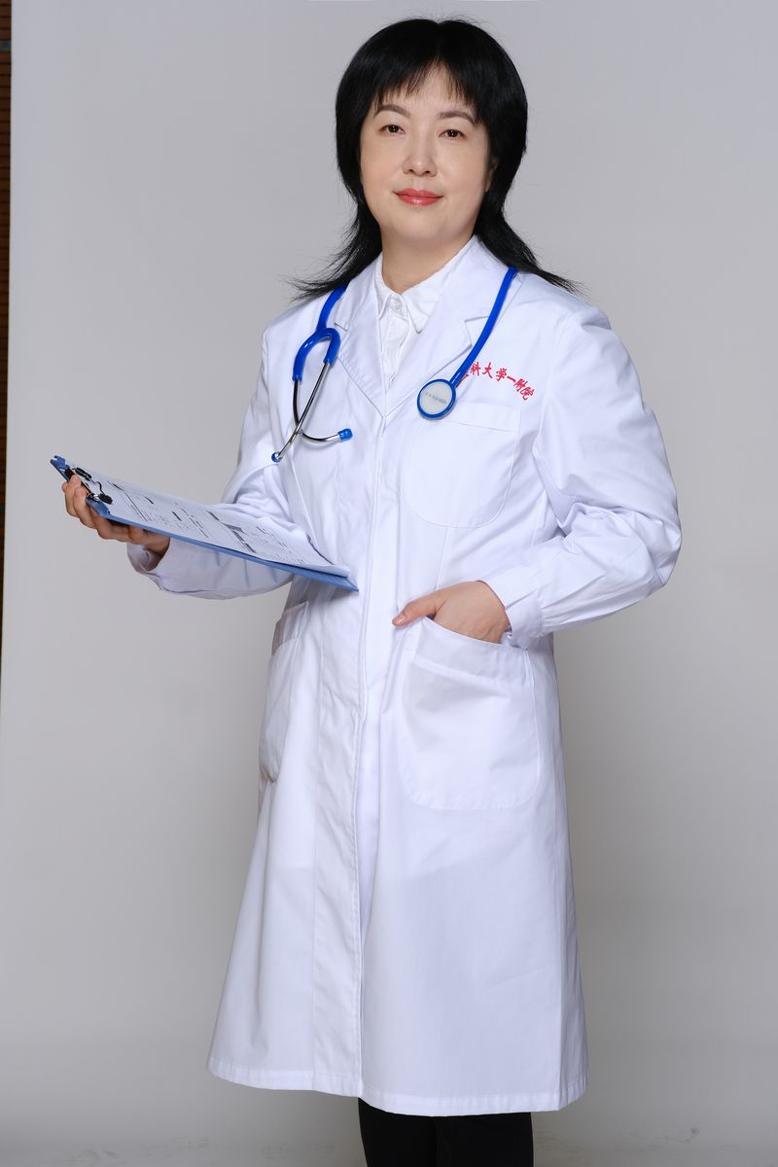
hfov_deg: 16.3
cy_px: 584
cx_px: 389
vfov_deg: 24.2
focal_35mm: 84
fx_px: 2723
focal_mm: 56
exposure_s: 1/160
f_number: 5
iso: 250
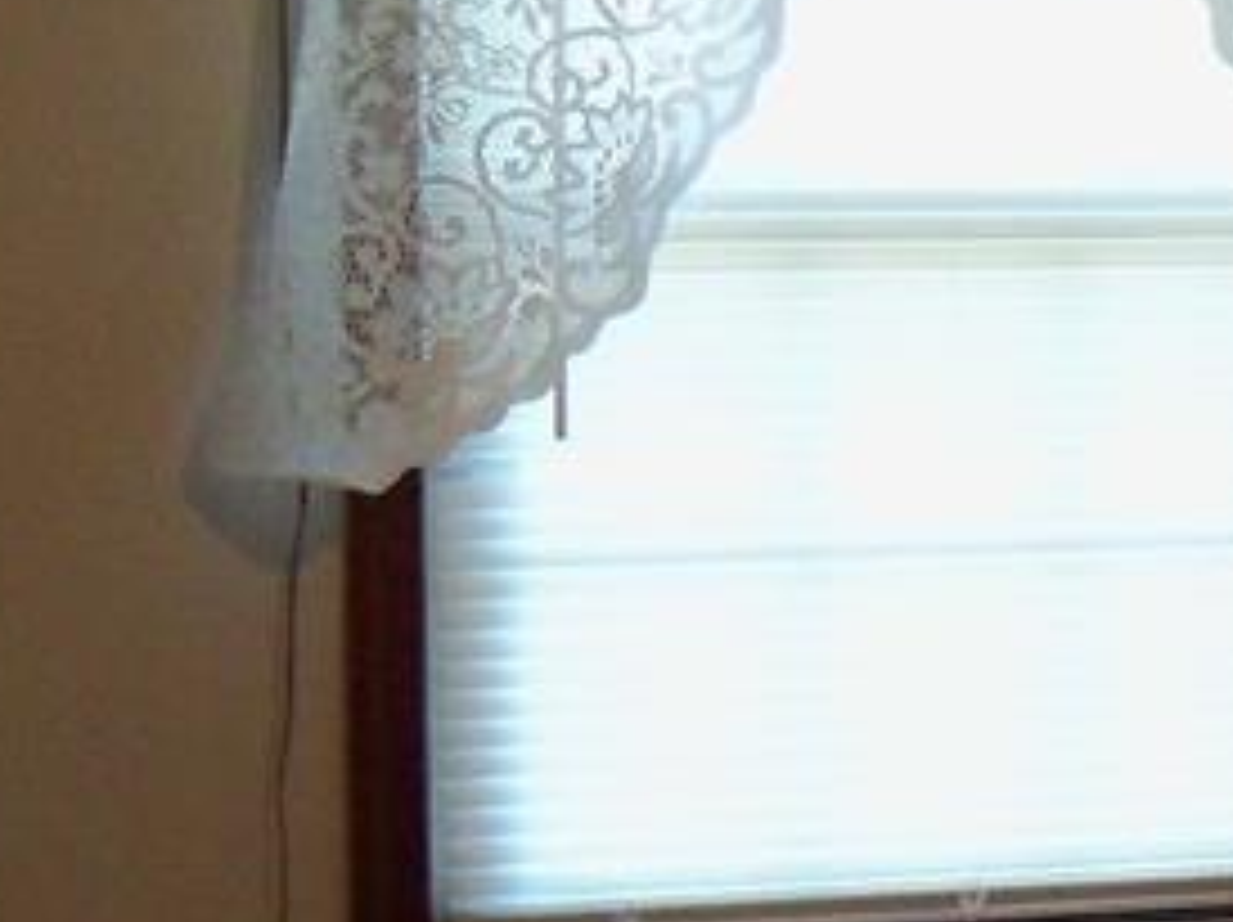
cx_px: 2020
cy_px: 432
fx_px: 4662
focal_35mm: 131
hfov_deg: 13.8
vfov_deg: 11.3
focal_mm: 6.2
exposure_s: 1/30
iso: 400
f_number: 3.5
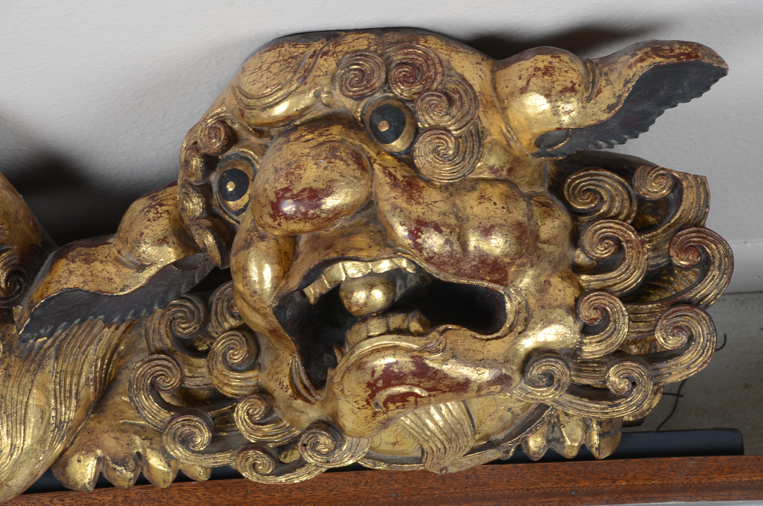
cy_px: 253
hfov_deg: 13.1
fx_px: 3331
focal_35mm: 158
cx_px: 382
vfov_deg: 8.7
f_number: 10
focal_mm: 105
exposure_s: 1/80
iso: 200
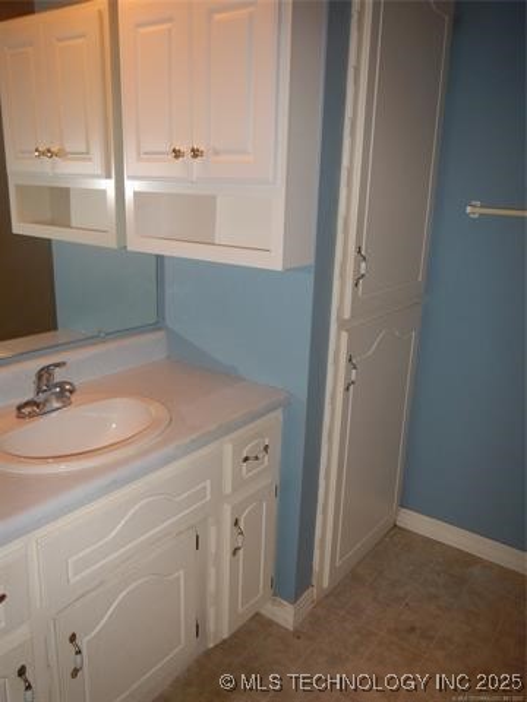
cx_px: 264
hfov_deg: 49.7
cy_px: 351
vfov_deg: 63.4
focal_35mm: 28
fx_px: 568
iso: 200
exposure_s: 1/30
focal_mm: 5
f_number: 3.9
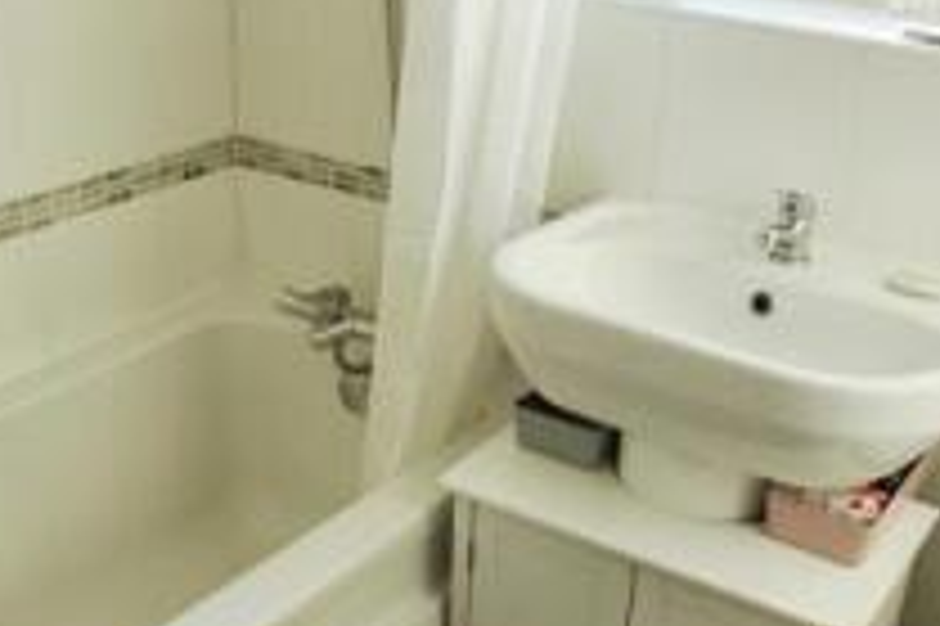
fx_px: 1226
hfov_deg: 41.9
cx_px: 434
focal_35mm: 47
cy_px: 453
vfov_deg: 28.3
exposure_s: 1/160
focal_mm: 10
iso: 160
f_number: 4
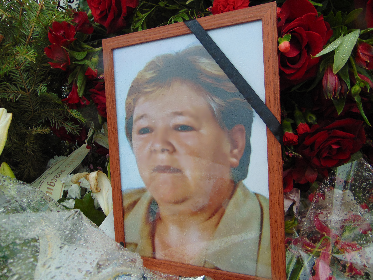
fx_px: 269
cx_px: 186
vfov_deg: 54.9
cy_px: 140
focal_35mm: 25
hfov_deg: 69.4
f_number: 3
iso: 80
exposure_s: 1/50
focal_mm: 4.5
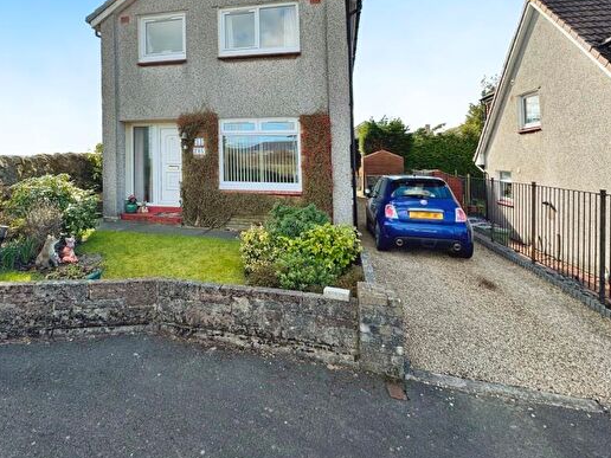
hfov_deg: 84.0
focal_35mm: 19
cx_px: 256
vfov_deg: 67.2
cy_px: 160
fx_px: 335
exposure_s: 1/763
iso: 50
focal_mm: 2.22
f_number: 2.2
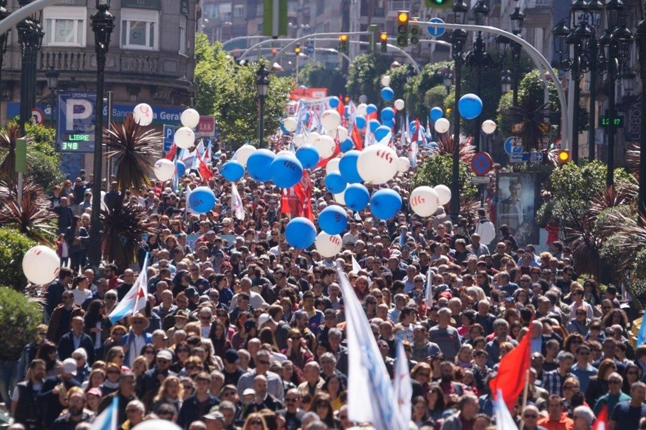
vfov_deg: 2.3
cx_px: 323
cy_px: 215
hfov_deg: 3.4
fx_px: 10764
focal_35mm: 600
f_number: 6.3
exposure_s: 1/400
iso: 200
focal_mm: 400
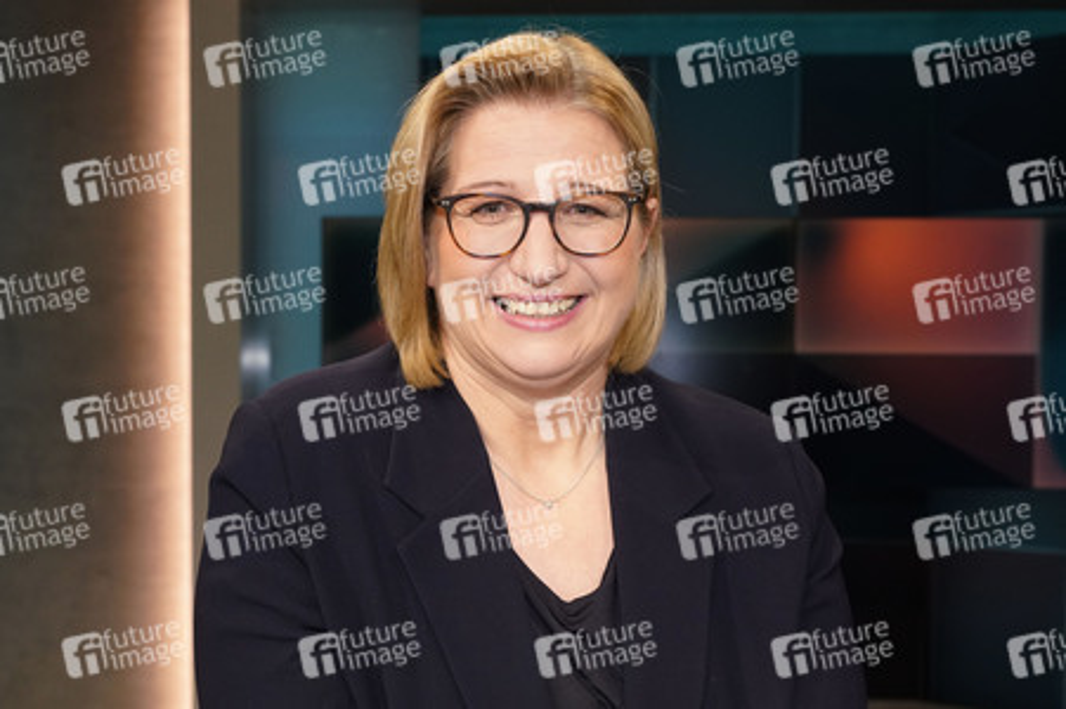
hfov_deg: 53.2
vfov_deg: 36.8
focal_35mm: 36
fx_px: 1065
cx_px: 533
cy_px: 354
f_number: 5
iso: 2000
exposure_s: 1/160
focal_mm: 36
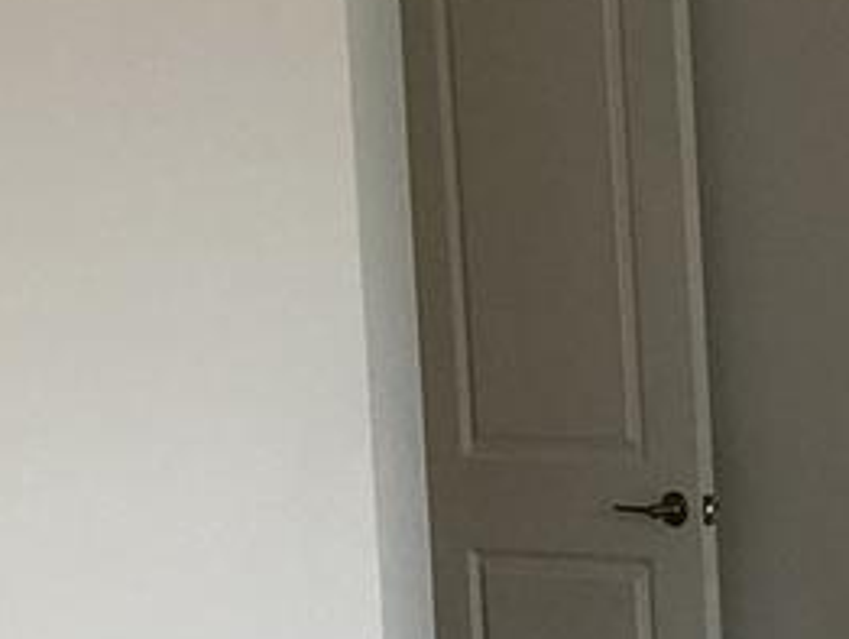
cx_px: 1267
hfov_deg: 15.1
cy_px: 522
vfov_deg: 12.2
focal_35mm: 121
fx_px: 2970
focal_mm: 3.3
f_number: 2.4
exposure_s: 1/120
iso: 64
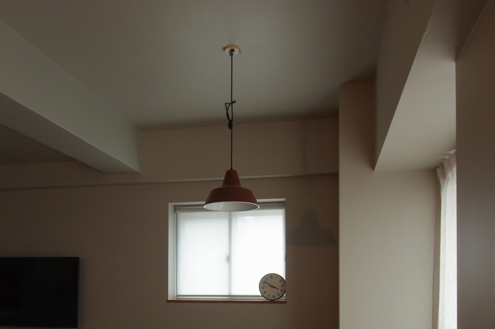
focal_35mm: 29
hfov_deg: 63.6
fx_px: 398
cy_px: 284
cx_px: 231
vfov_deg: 41.9
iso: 400
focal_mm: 11
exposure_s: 1/10
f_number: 9
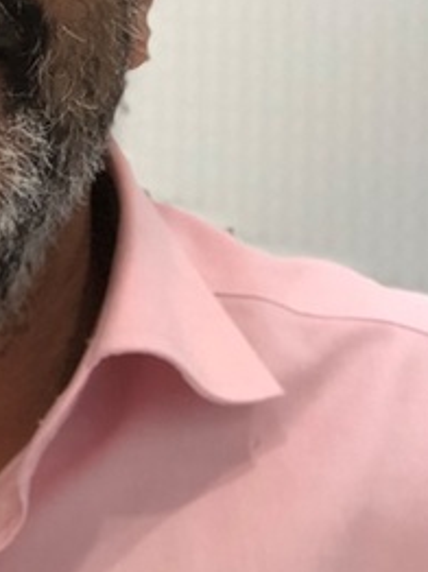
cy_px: 162
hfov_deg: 7.0
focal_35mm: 209
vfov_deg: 9.5
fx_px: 3451
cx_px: -83
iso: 250
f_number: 2.8
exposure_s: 1/50
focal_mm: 6.6
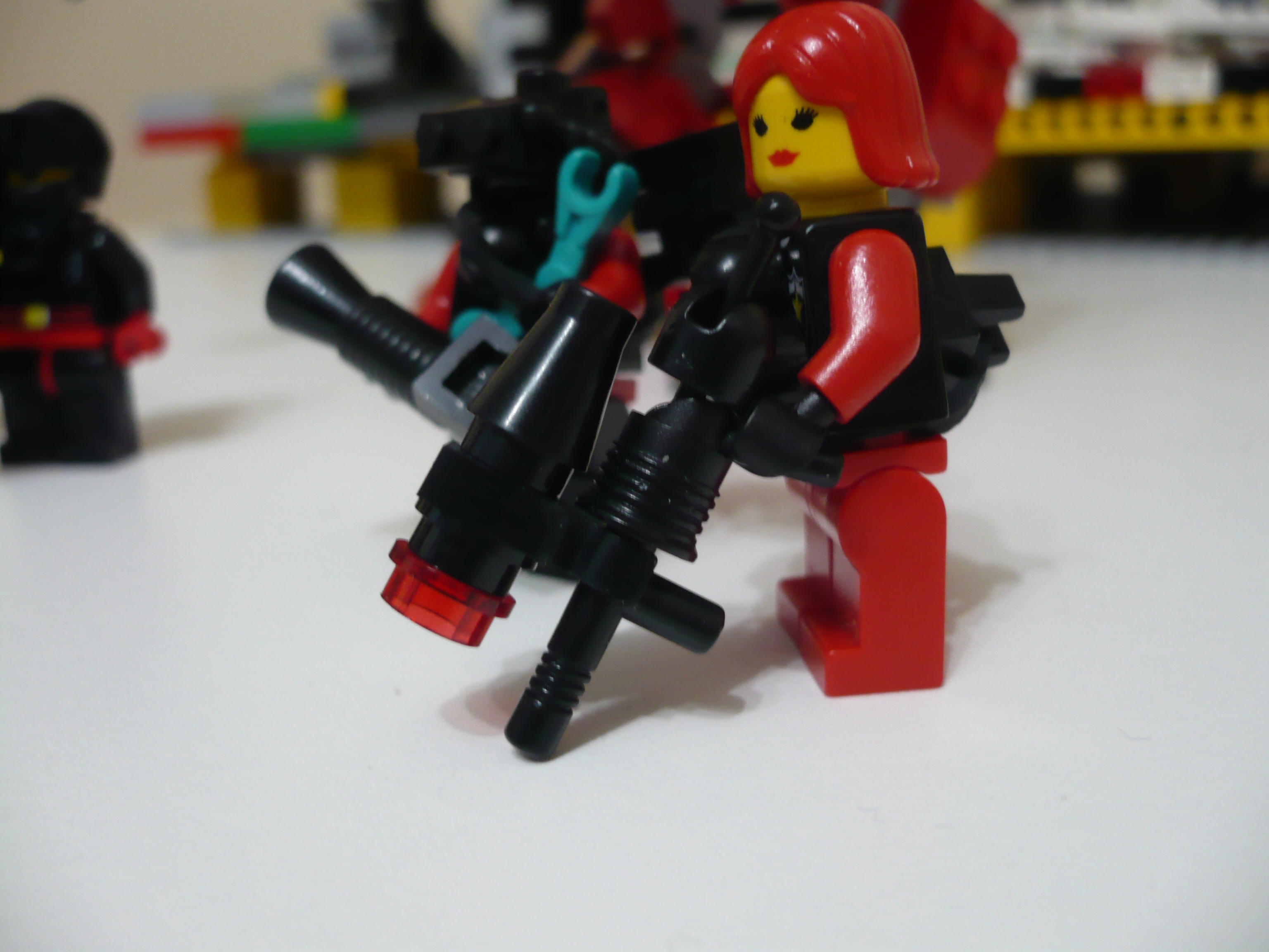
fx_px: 1283
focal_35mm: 35
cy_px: 476
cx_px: 634
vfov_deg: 40.7
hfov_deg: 52.6
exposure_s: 1/10
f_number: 2.8
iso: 200
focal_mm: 5.8
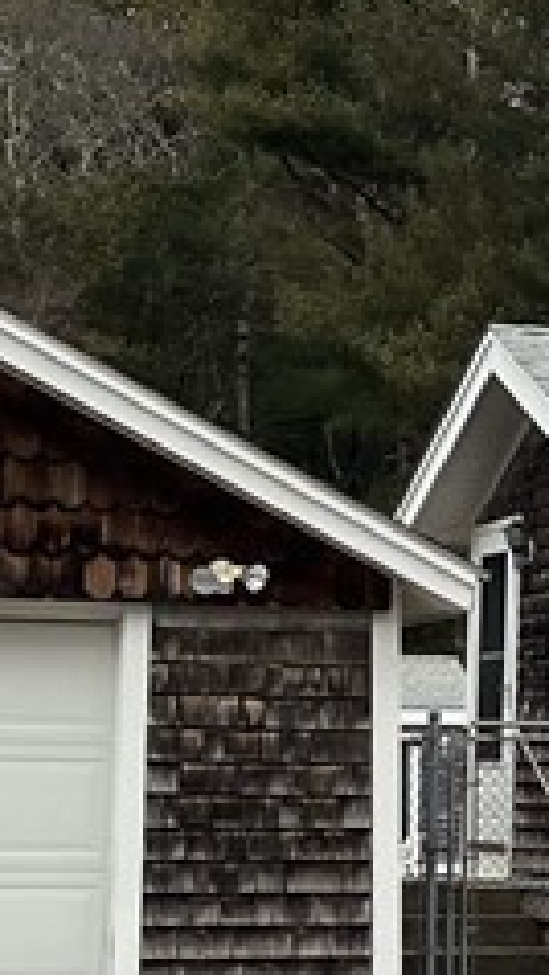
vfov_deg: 17.6
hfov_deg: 9.1
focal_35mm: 122
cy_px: 565
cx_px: 1237
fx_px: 3155
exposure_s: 1/415
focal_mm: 5.1
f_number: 1.6
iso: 50
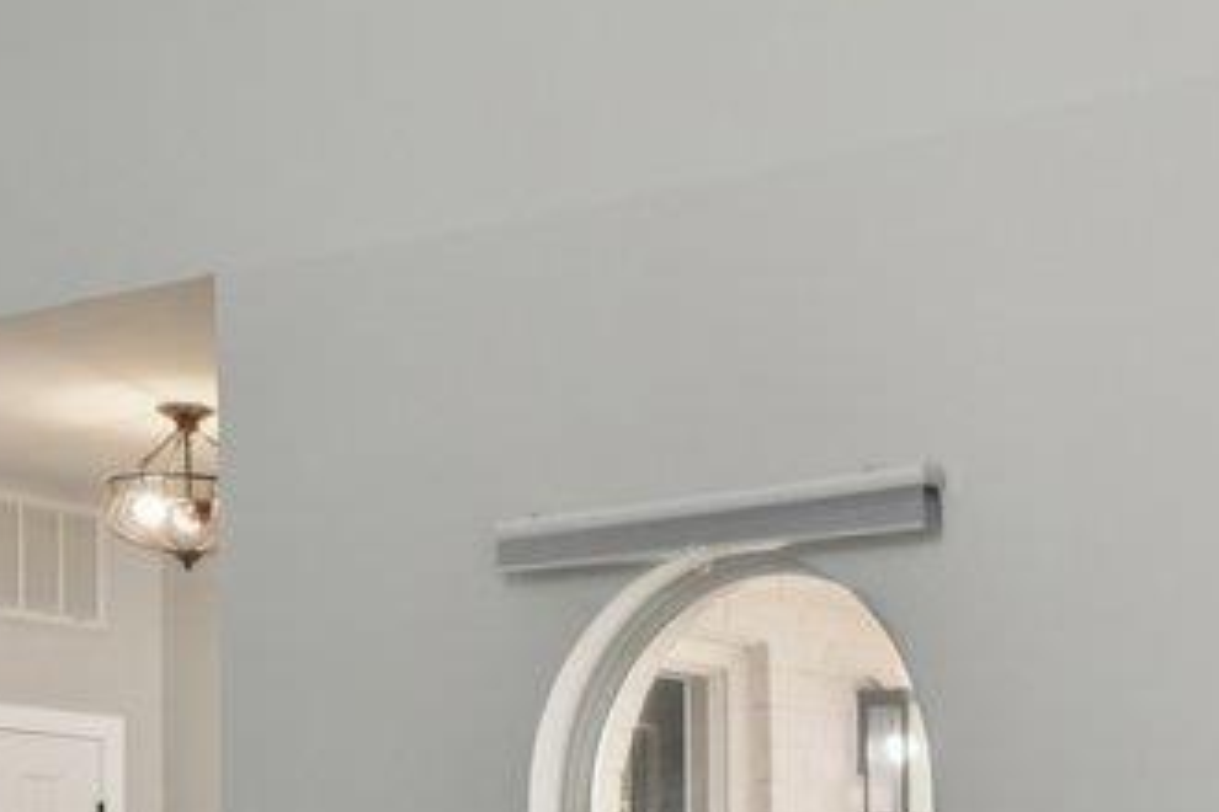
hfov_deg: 22.7
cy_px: 997
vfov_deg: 15.1
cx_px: 1123
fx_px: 2946
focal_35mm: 87
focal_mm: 14
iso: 100
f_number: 8
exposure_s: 1/10
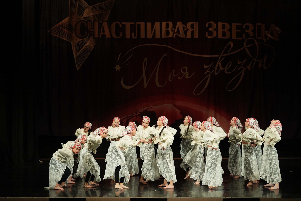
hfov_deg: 19.3
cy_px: 100
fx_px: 886
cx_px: 150
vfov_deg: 12.9
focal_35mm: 106
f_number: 2.8
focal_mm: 106
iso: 2500
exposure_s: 1/400
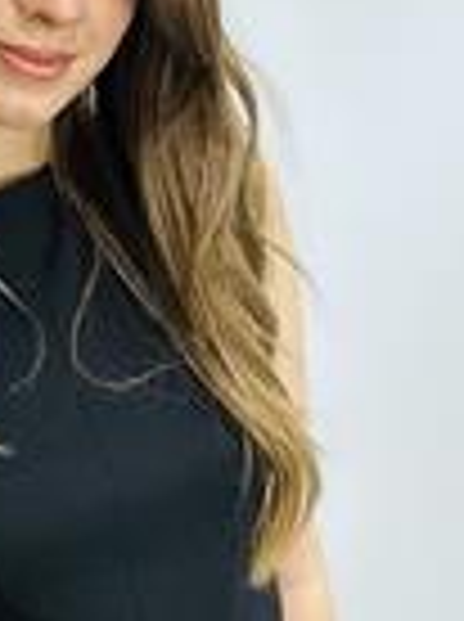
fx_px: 1560
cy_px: 342
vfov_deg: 22.5
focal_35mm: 87
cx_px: 32
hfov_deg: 16.7
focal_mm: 2.69
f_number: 1.9
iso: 32
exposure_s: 1/100
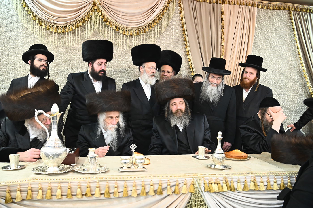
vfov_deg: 41.1
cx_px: 156
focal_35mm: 32
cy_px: 104
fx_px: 278
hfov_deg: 58.7
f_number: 4.5
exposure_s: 1/200
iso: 5000
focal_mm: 32
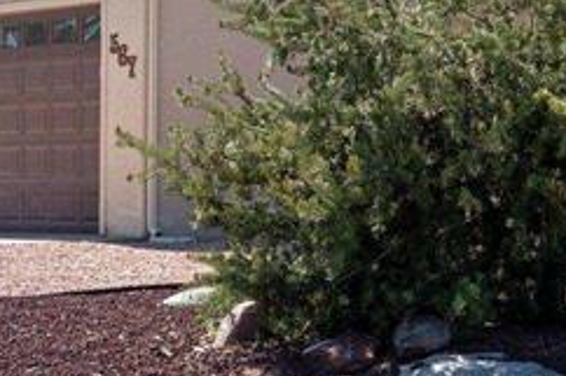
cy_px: 12
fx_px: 2058
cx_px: 744
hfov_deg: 14.9
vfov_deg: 10.4
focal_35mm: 131
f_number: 8
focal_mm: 31
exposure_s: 1/500
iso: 400
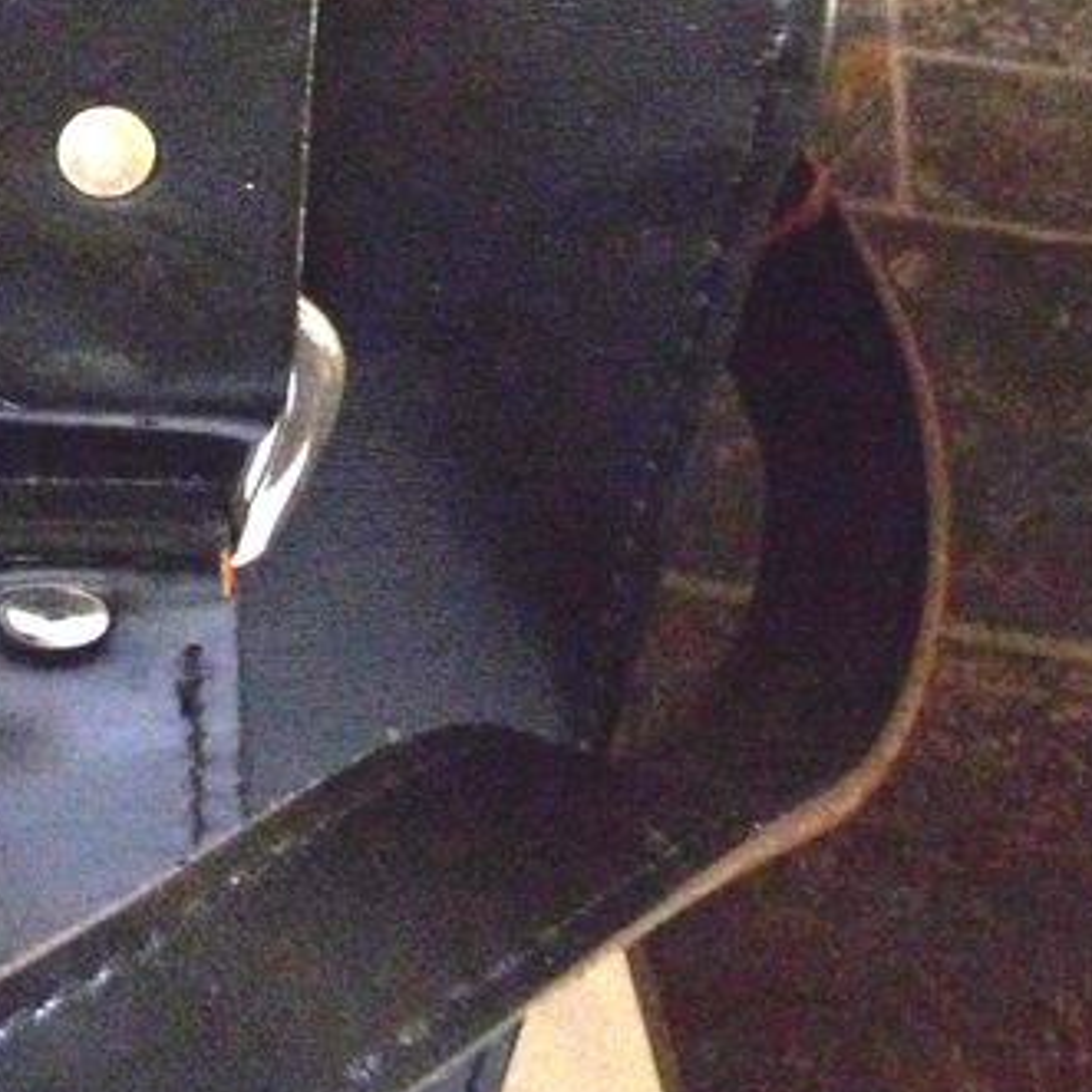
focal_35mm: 72
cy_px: 205
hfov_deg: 20.5
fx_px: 2570
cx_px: -541
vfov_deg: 23.6
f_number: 2.8
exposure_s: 1/8
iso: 400
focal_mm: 4.8
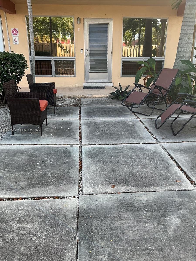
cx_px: 98
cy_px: 130
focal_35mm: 29
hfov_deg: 48.2
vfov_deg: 61.7
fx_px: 219
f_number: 1.8
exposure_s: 1/226
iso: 20
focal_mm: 3
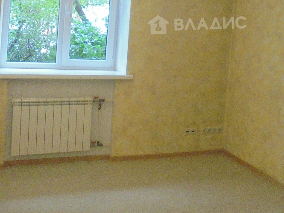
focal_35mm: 49
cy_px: 23
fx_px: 402
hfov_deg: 38.3
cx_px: 197
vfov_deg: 28.6
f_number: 3.5
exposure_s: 1/160
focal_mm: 4.6
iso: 800
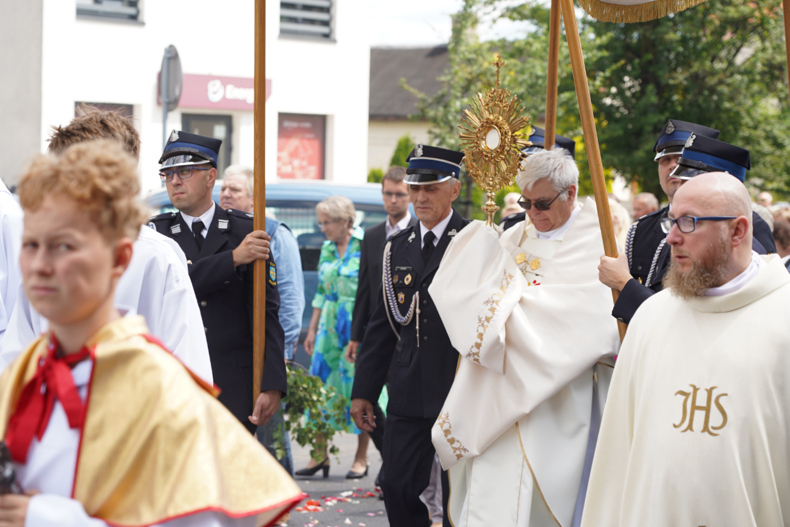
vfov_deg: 13.0
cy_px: 264
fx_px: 2304
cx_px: 395
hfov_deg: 19.5
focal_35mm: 105
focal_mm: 105
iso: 100
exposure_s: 1/160
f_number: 5.6
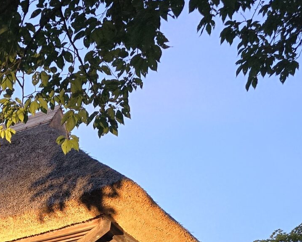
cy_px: 402
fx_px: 715
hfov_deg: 21.5
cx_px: -90
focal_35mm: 80
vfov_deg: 16.7
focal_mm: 6.3
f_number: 1.7
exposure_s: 1/100
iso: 1600
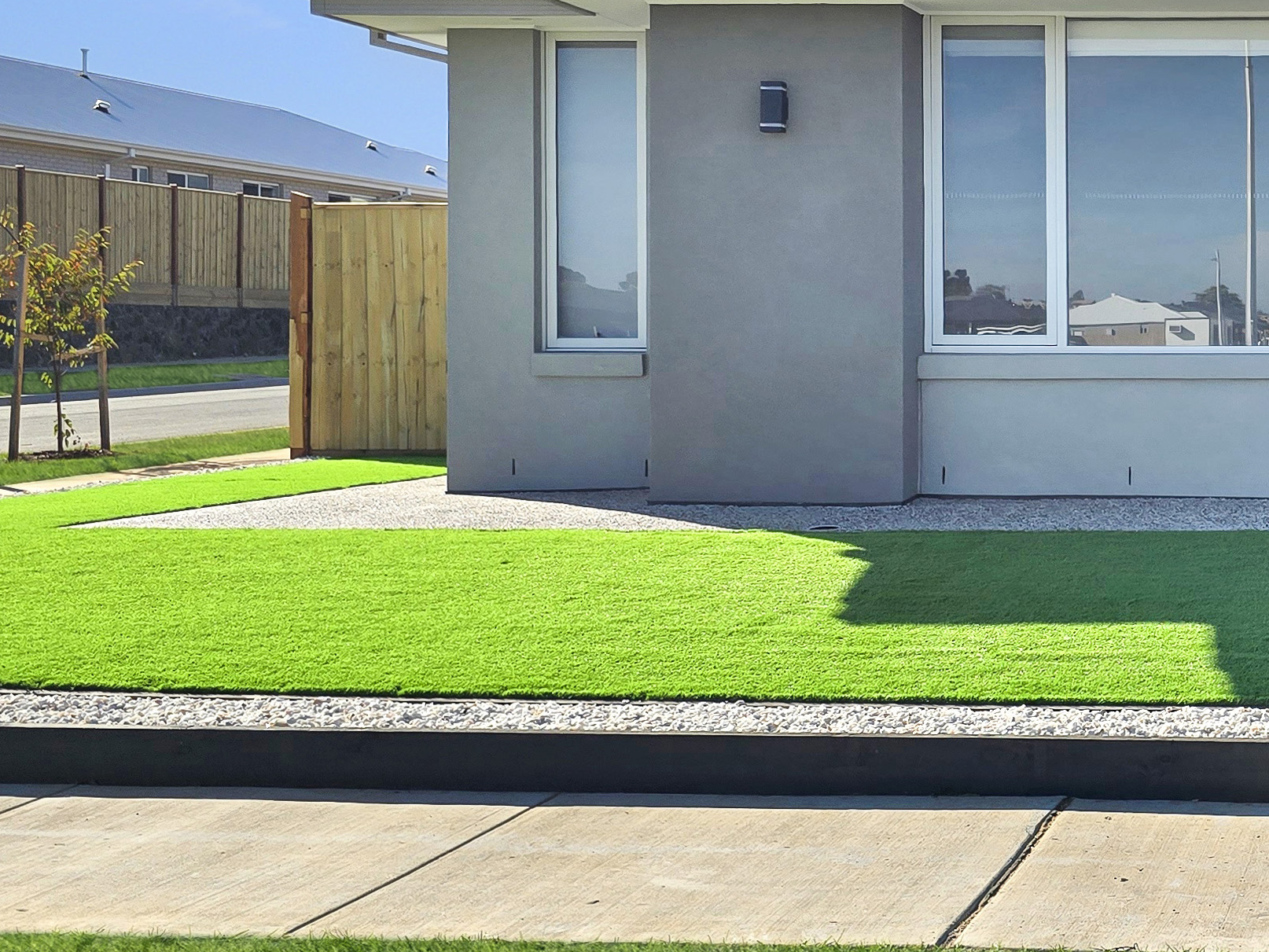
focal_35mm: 57
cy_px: 415
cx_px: 1435
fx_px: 2090
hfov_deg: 29.9
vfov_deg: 25.6
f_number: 1.7
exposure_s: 1/895
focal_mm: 6.3
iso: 12
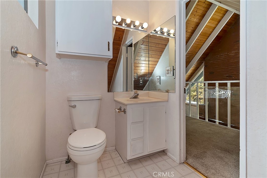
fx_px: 111
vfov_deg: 77.3
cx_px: 134
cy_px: 89
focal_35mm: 15
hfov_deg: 100.4
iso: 220
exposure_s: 1/30
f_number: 8
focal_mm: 10
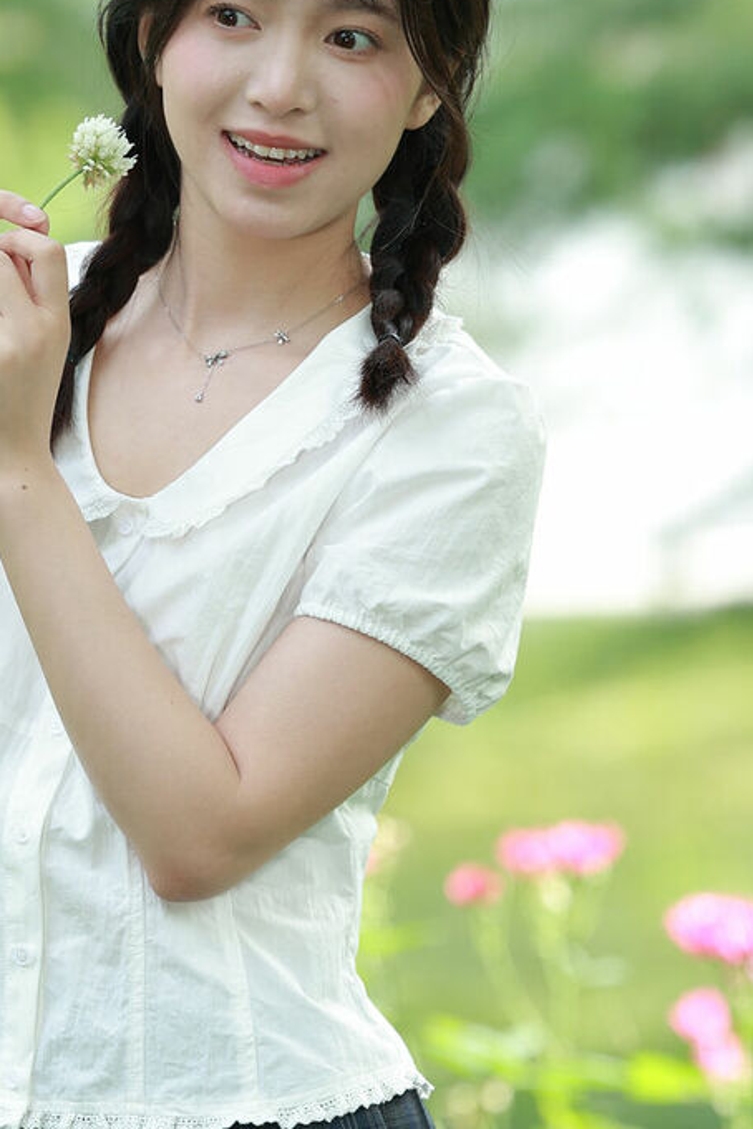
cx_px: 232
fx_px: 10227
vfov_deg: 6.3
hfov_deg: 4.2
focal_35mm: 326
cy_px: 896
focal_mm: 142
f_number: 2.8
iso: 125
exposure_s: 1/200
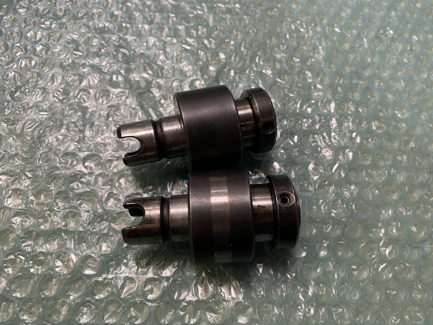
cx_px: 216
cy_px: 162
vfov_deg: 53.1
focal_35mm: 26
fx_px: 325
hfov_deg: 67.3
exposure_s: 1/60
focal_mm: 4.25
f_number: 1.8
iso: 160
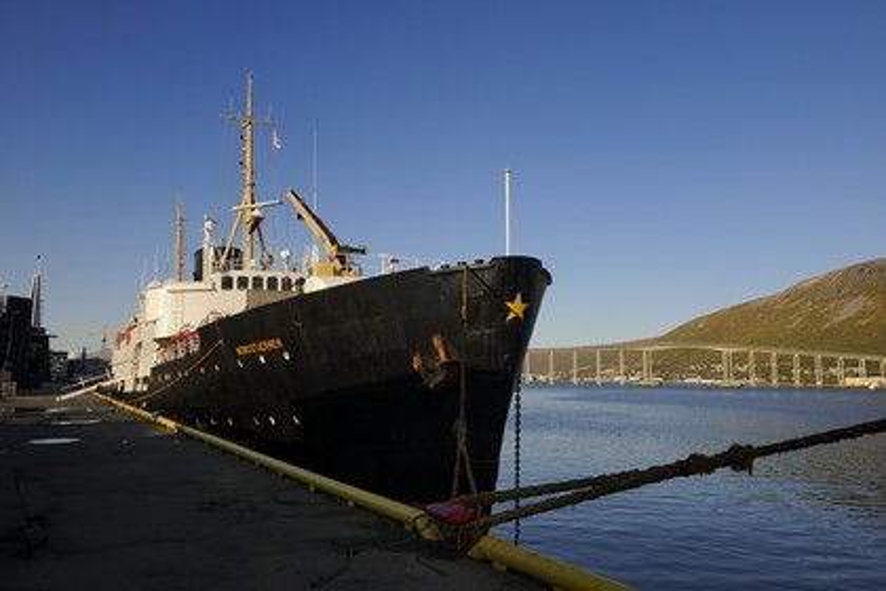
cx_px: 443
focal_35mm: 29
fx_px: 714
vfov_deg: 45.0
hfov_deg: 63.7
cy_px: 296
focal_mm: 29
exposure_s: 1/160
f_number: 16
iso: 200
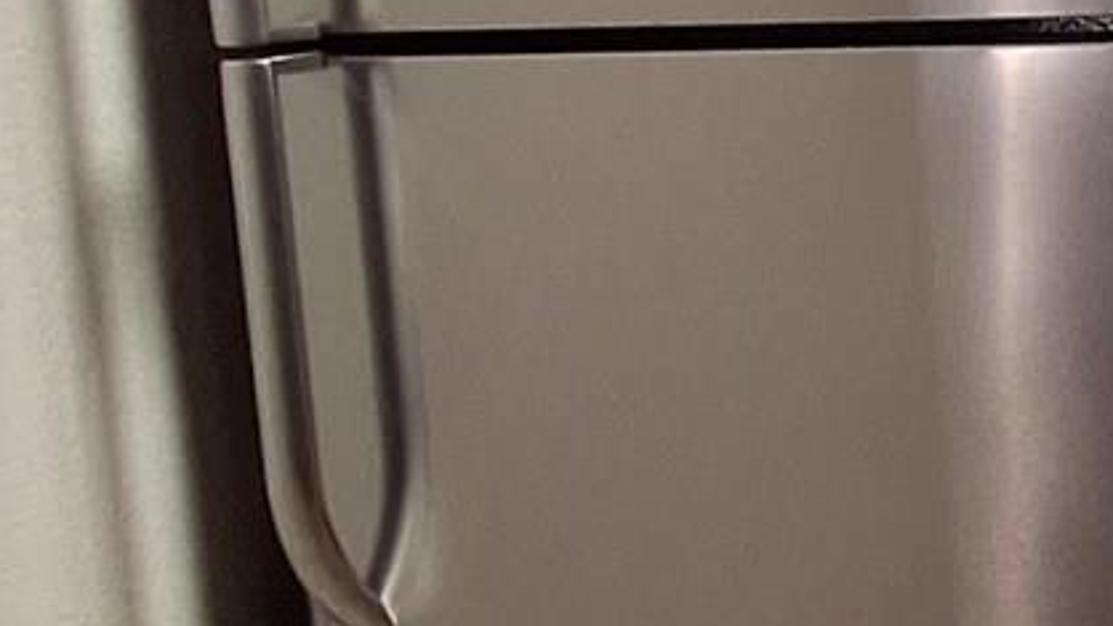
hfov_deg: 19.8
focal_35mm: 78
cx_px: 2018
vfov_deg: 15.4
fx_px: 2302
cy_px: 181
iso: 64
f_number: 2.2
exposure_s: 1/60
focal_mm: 1.74
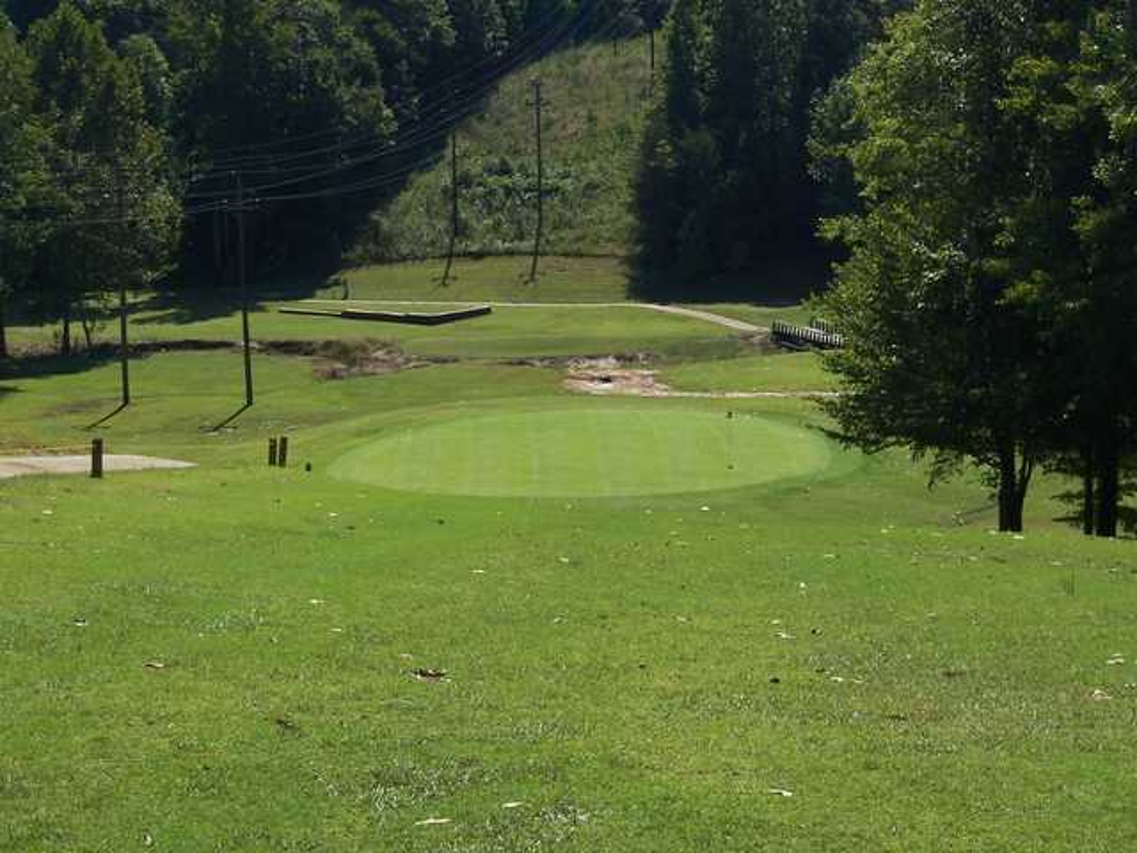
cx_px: 568
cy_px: 426
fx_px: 2693
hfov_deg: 23.8
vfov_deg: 18.0
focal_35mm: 82
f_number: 8
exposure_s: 1/250
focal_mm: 13.5
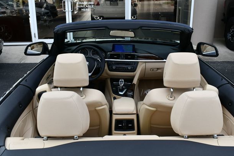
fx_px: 247
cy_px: 74
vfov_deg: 35.1
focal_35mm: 38
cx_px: 122
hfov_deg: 50.6
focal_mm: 18
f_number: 6.3
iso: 200
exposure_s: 1/250
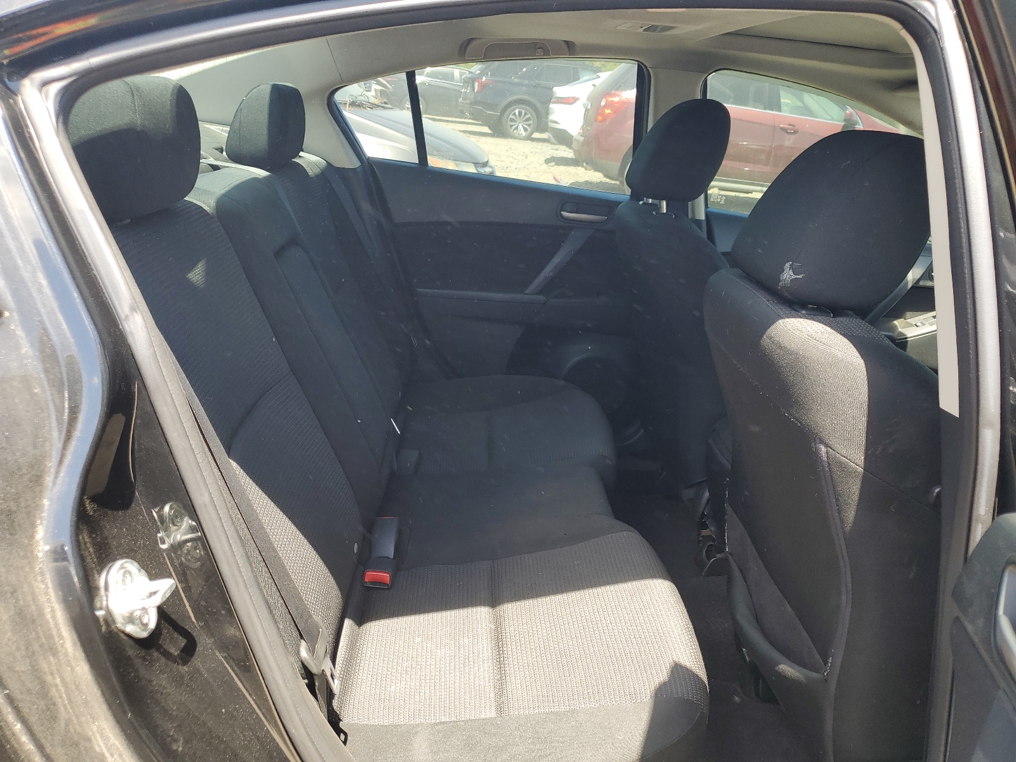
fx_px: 763
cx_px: 508
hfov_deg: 67.3
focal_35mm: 26
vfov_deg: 53.1
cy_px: 381
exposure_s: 1/238
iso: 50
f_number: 1.5
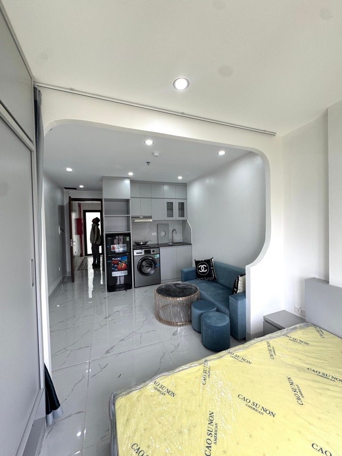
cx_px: 171
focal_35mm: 14
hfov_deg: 85.7
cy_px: 228
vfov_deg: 102.1
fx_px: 184
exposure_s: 1/99
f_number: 2.2
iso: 80
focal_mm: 2.22
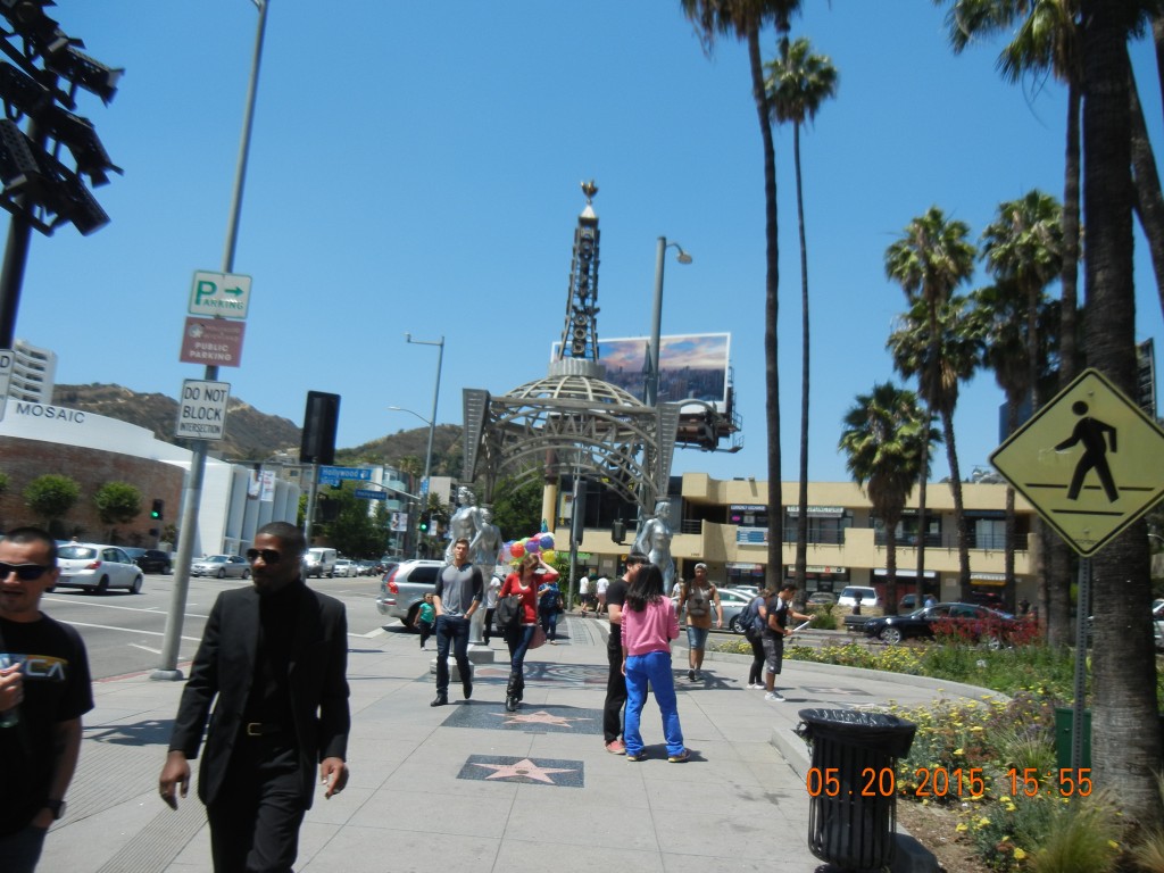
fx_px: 1009
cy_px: 436
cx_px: 582
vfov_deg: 46.8
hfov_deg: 60.0
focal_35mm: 30
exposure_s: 1/416
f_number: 7
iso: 160
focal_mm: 5.4
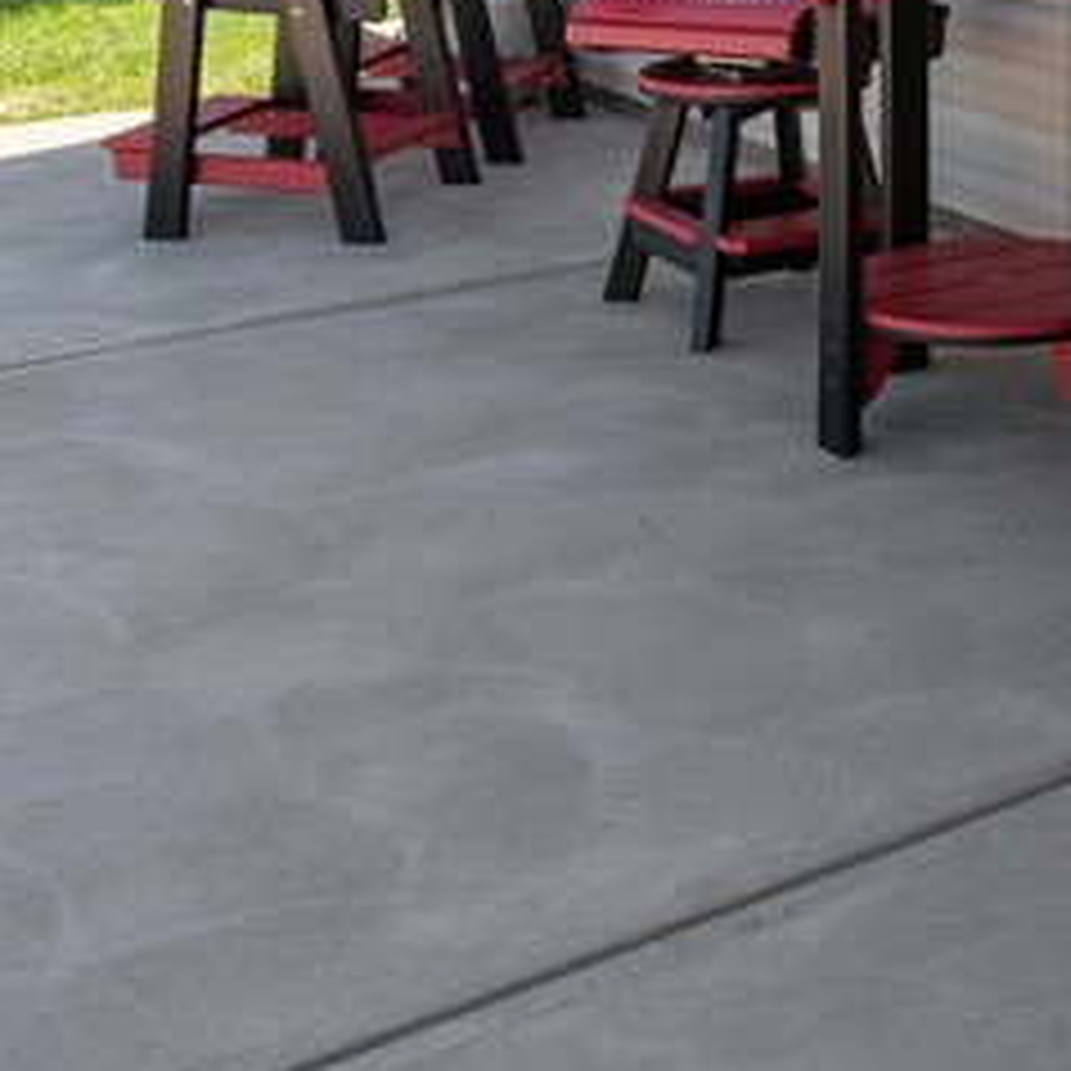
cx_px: 1138
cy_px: -274
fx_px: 2170
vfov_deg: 24.6
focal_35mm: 62
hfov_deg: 25.9
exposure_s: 1/250
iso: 100
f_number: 6.3
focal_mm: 16
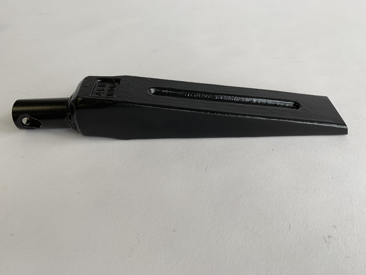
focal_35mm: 26
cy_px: 138
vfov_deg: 53.1
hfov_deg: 67.3
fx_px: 275
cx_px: 183
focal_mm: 4.25
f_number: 1.8
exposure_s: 1/156
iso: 25
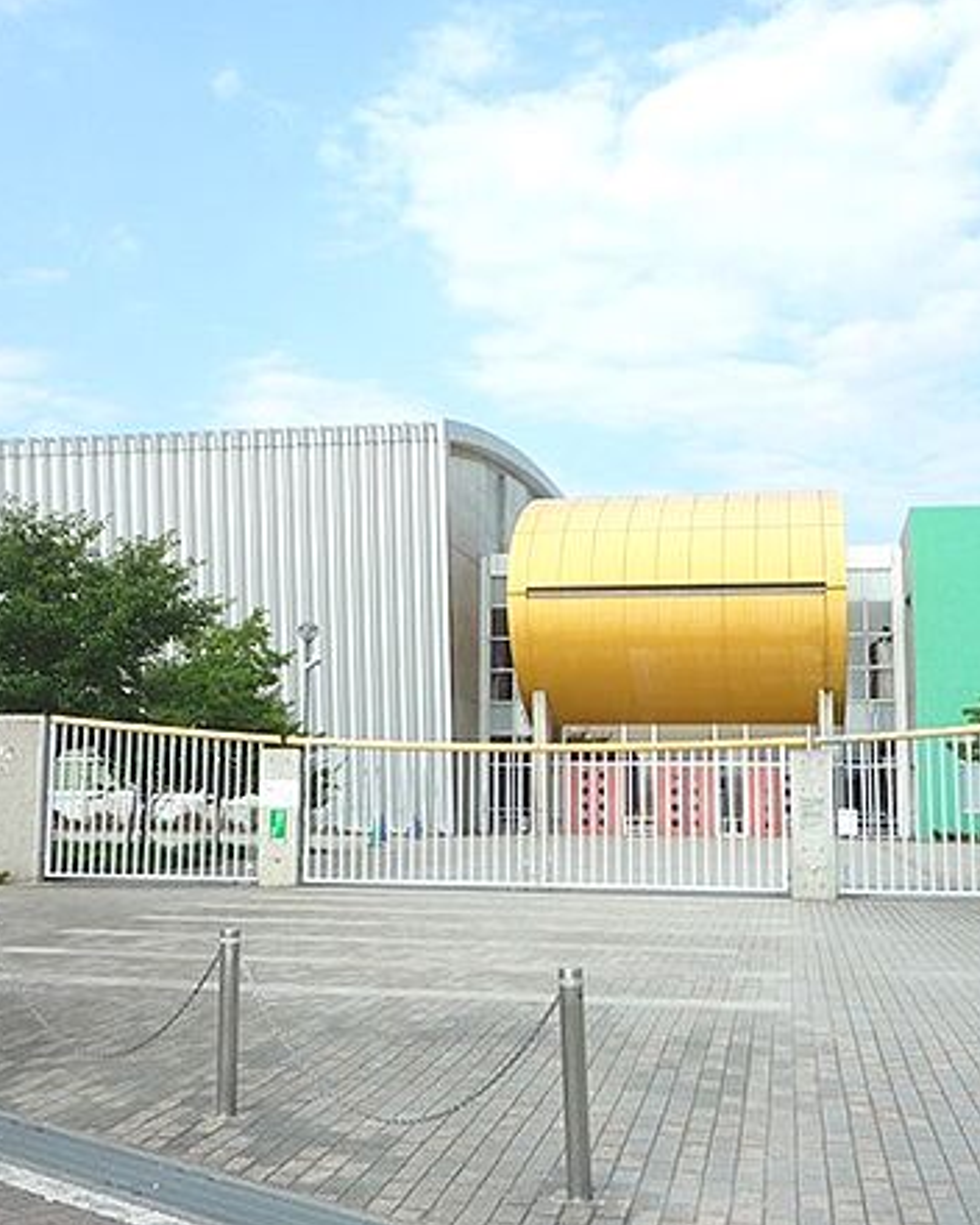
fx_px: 1595
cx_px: 443
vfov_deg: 42.0
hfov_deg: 34.1
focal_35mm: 44
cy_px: 580
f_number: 4
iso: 100
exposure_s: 1/500
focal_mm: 4.7
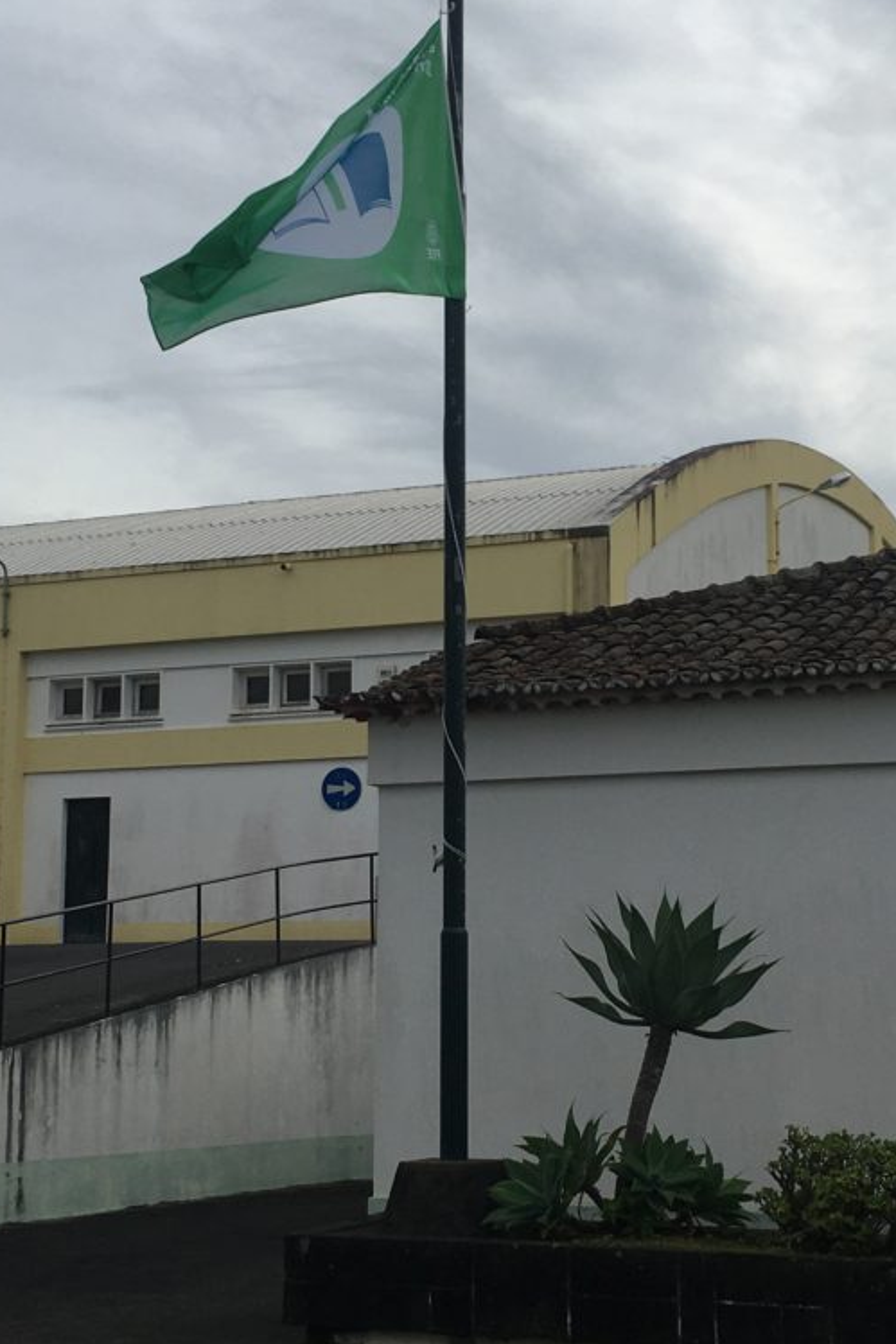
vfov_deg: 34.5
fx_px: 2166
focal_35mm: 58
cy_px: 660
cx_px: 461
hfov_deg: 23.4
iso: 25
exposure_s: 1/1350
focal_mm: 4.15
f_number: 2.2
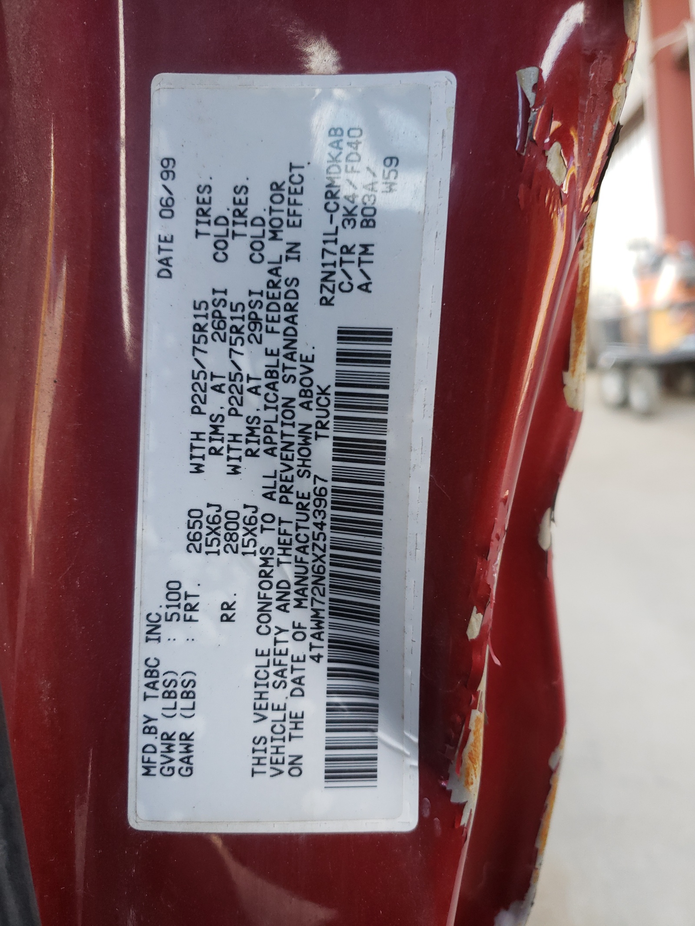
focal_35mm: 26
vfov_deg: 67.3
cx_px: 348
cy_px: 463
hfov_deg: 53.1
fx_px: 696
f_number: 1.5
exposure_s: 1/120
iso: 94
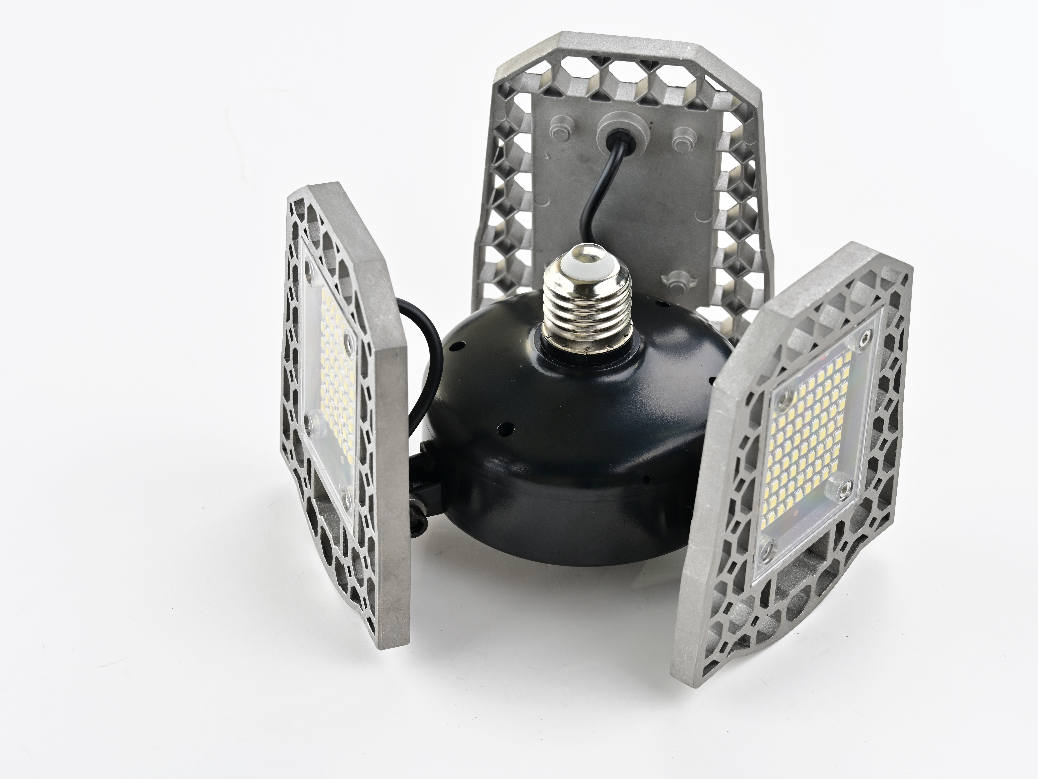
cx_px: 544
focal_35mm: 94
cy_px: 391
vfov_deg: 15.7
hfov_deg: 20.9
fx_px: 2819
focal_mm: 86
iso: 80
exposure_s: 1/8
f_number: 13
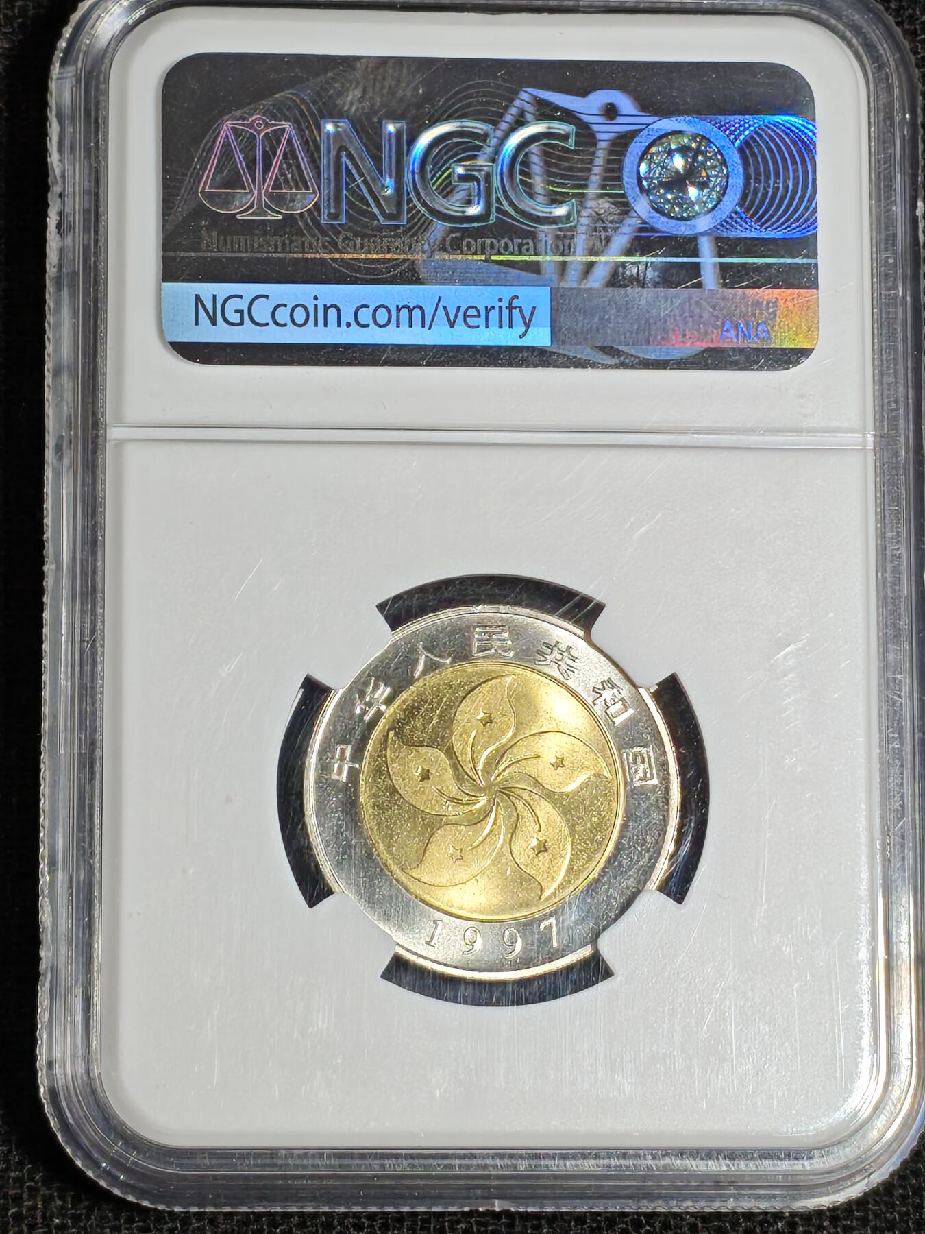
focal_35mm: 121
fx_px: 4311
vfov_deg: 16.3
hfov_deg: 12.2
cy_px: 617
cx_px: 462
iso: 50
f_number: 1.5
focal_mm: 4.94
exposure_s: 1/940
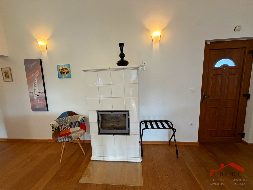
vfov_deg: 85.7
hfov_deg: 102.1
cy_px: 95
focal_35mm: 14
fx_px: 102
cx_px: 126
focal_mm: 2.22
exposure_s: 1/100
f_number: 2.2
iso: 320
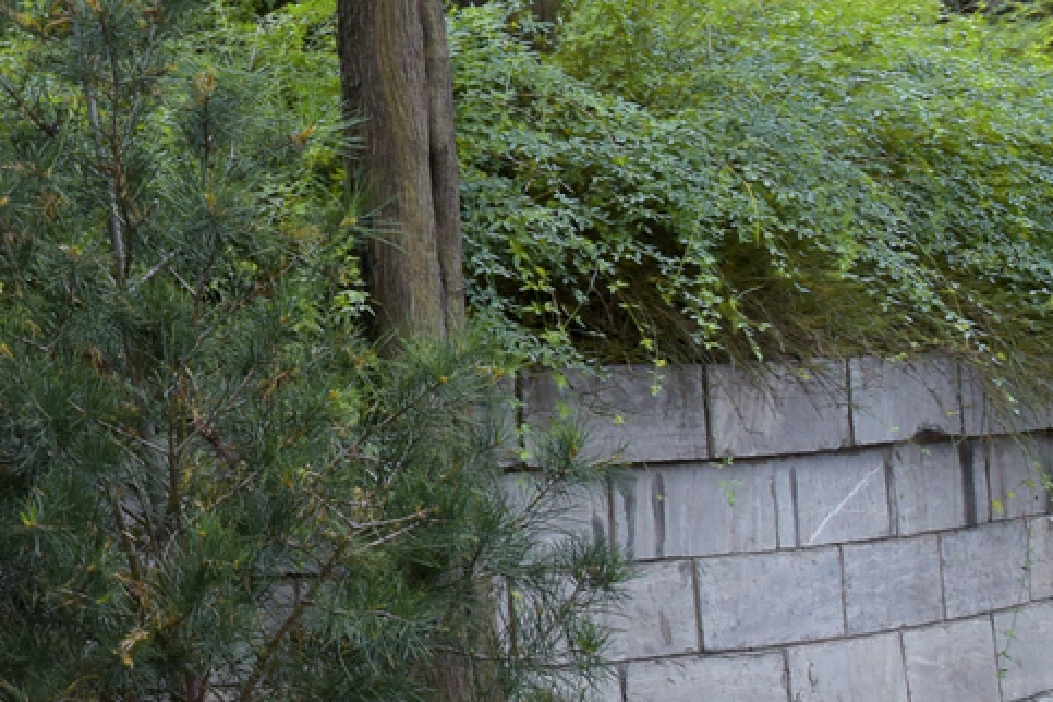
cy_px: -241
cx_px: -920
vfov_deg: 12.2
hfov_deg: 15.7
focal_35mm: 108
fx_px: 3162
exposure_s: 1/25
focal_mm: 17
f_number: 8
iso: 160
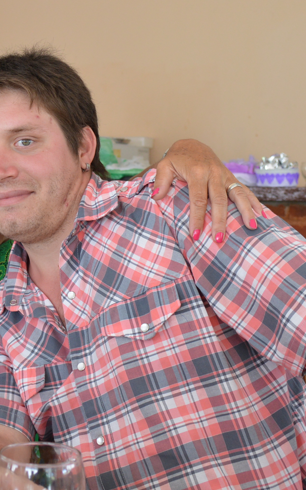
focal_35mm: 65
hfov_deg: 19.5
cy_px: 170
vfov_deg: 31.3
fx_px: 867
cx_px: 5
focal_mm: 20
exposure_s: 1/80
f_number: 4.5
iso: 400
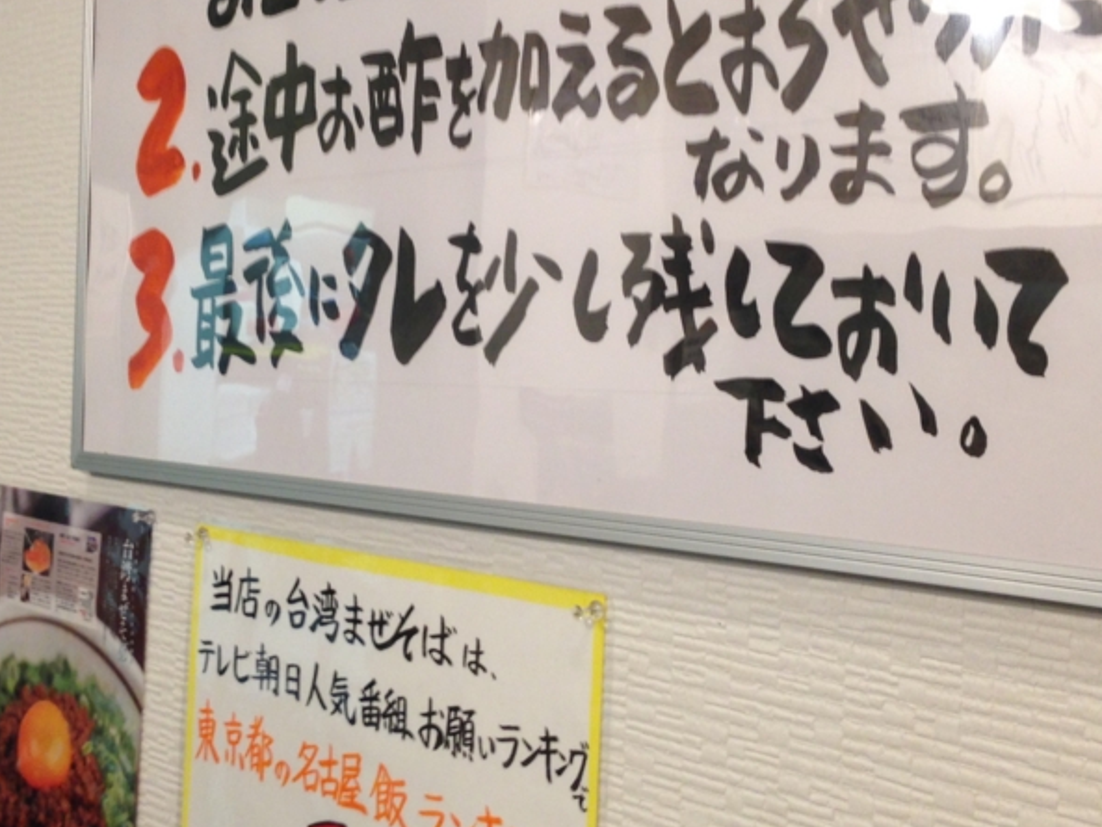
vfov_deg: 25.6
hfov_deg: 33.7
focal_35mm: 57
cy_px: 333
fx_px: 1815
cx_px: 485
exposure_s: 1/20
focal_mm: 4.12
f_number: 2.4
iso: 80
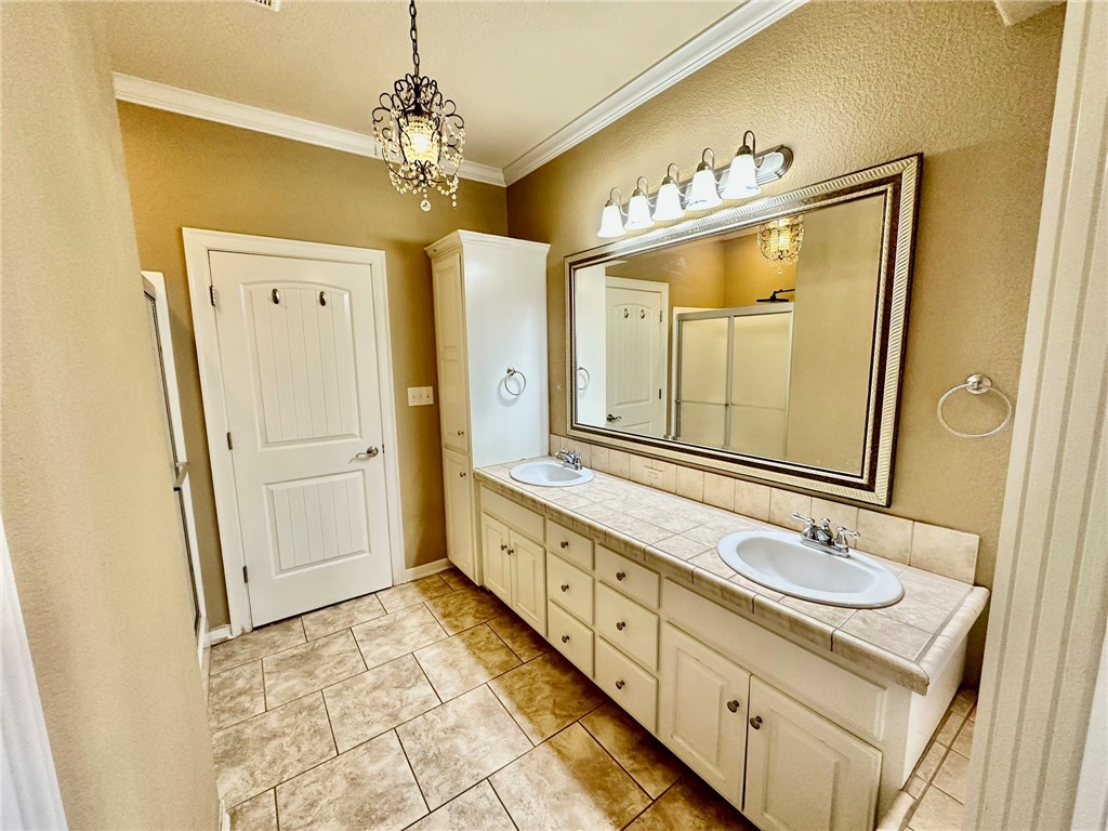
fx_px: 448
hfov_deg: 102.1
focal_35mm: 14
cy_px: 416
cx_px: 554
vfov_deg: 85.7
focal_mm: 2.22
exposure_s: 1/120
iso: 250
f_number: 2.2
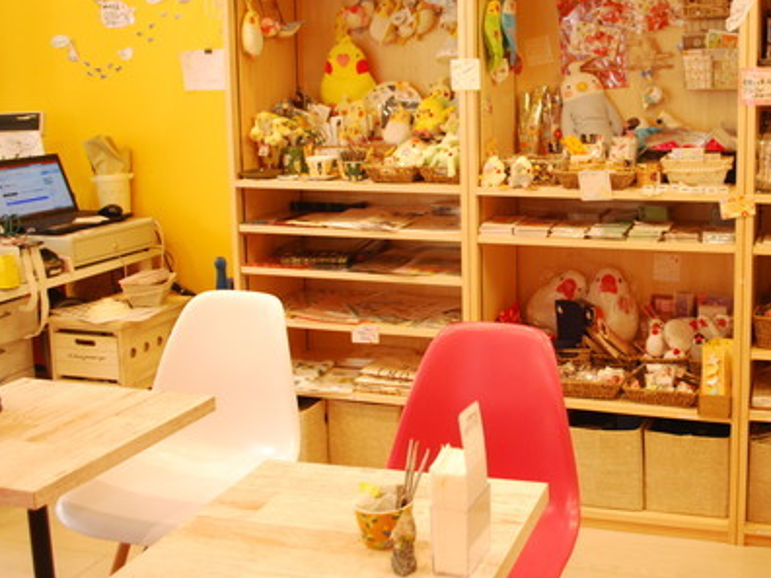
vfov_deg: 34.0
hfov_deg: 43.5
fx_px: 935
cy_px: 187
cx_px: 570
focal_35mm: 42
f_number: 3.5
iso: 640
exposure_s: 1/30
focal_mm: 18
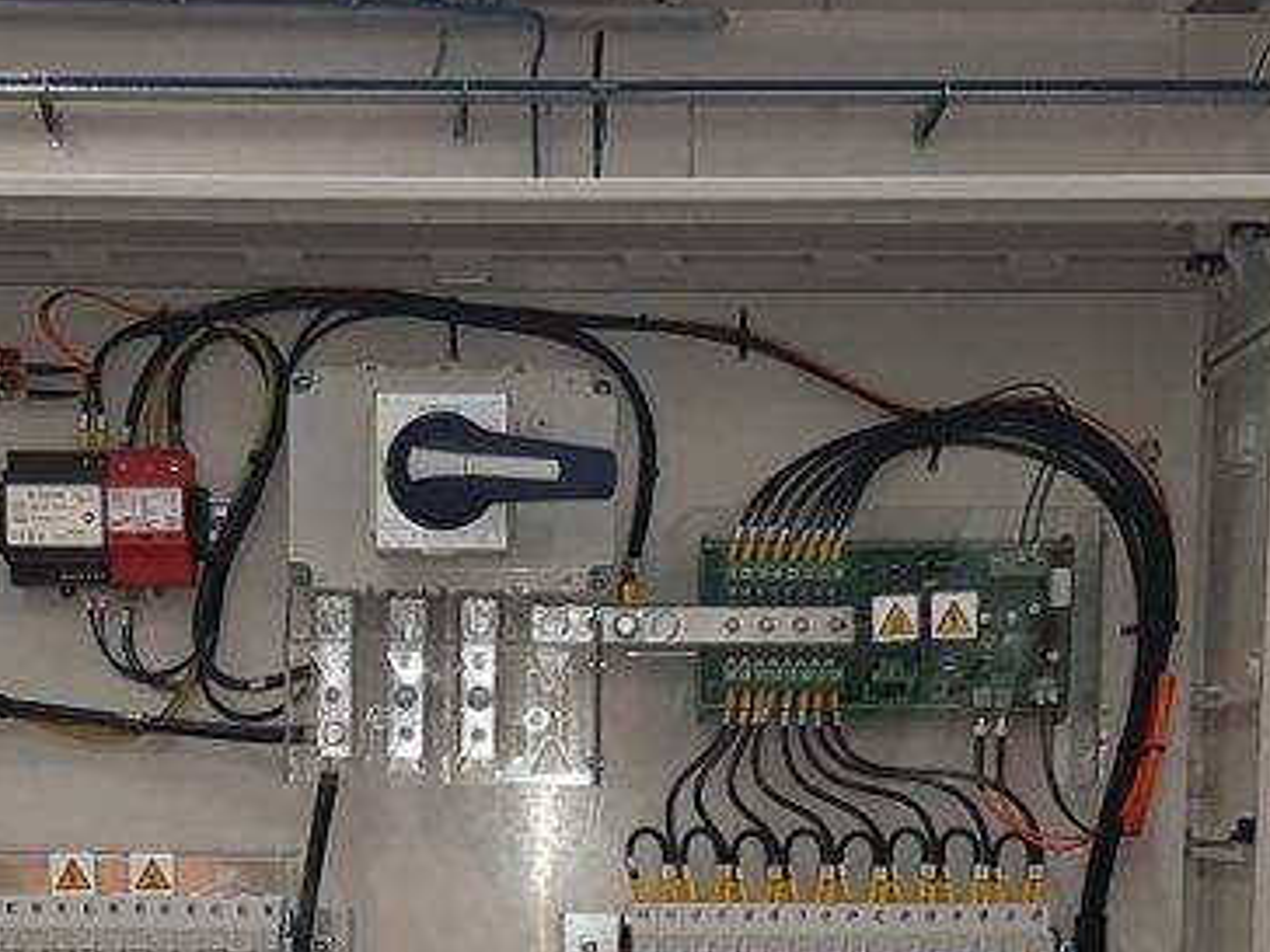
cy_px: 1011
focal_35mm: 76
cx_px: 464
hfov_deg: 25.6
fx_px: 2788
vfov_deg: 18.7
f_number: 1.7
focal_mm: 3.93
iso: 80
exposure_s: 1/60
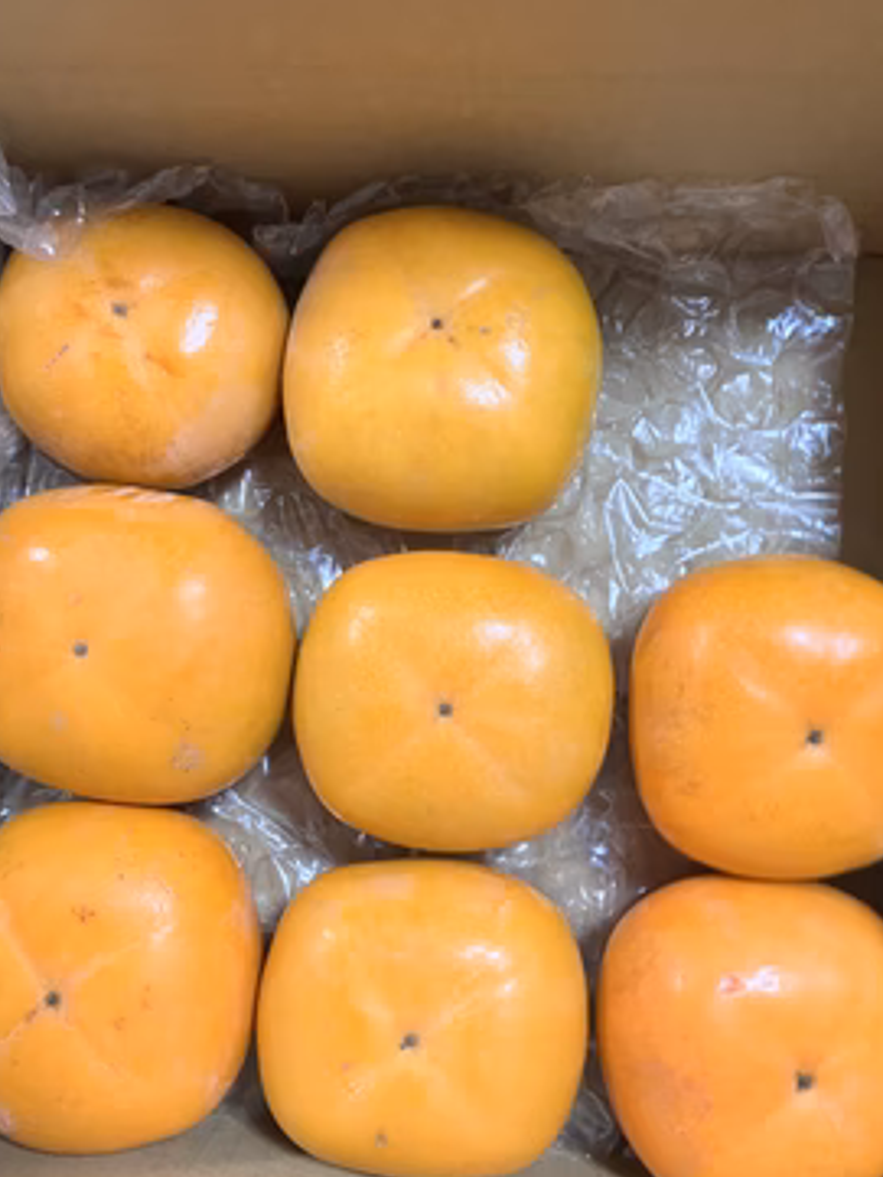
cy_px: 613
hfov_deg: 45.5
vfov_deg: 58.3
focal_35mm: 31
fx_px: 1054
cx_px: 420
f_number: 1.8
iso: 200
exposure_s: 1/60
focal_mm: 3.99
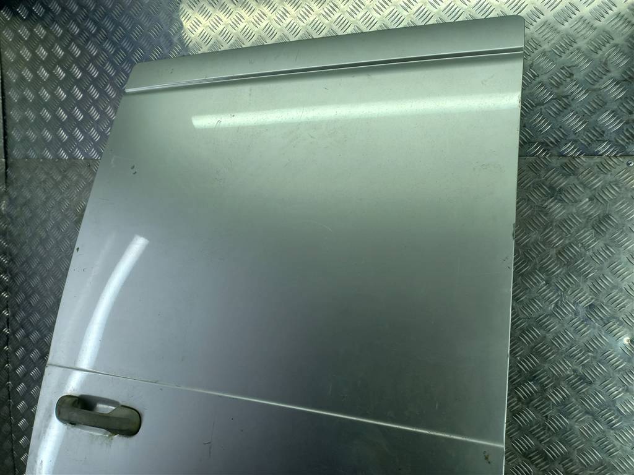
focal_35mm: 25
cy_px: 238
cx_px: 317
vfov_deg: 54.9
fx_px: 458
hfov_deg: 69.4
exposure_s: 1/100
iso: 40
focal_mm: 4.6
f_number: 1.8
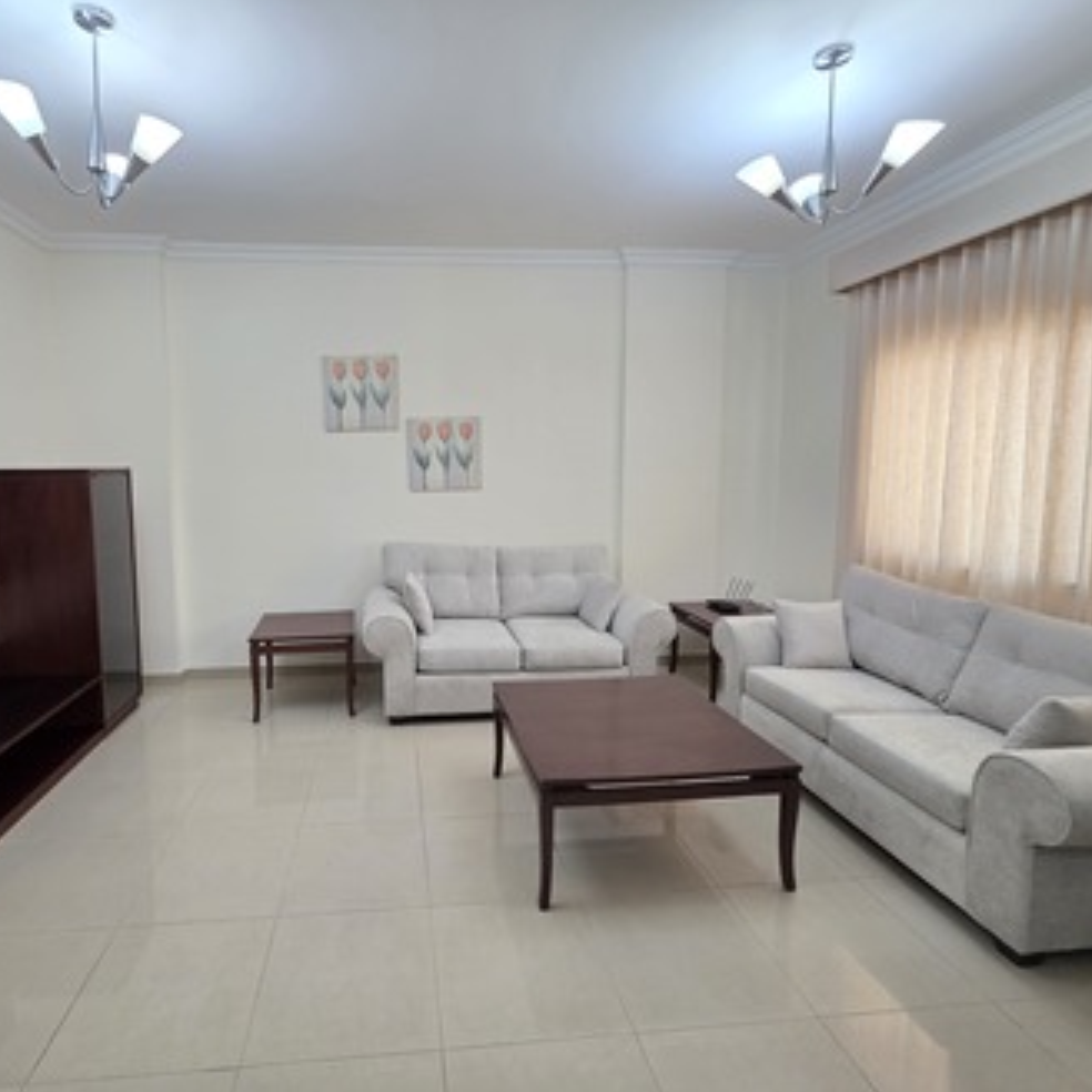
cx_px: 448
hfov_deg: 86.5
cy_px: 531
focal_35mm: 16
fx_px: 571
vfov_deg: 87.4
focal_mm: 2.2
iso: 250
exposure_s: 1/50
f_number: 1.9
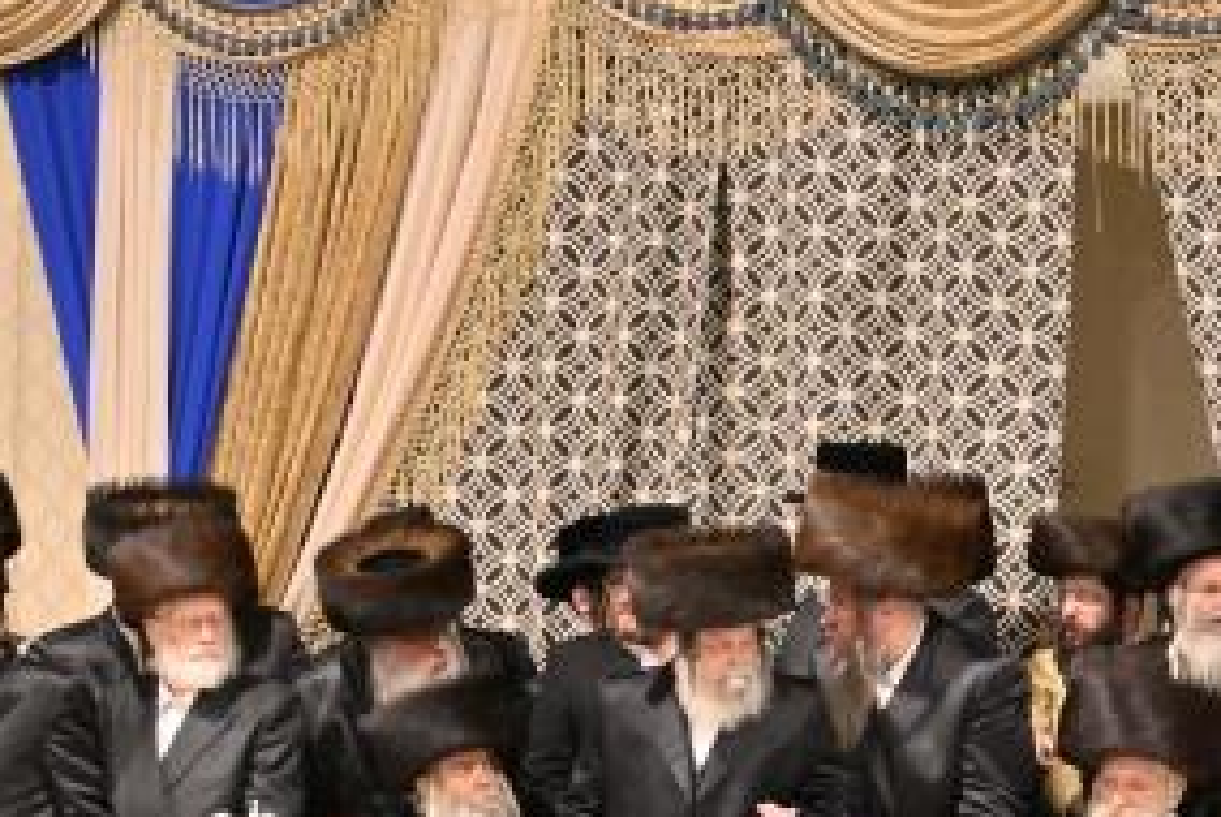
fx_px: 8556
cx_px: 1290
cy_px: 772
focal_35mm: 252
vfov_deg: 5.5
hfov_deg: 8.1
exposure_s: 1/200
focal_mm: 70
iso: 640
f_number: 2.8
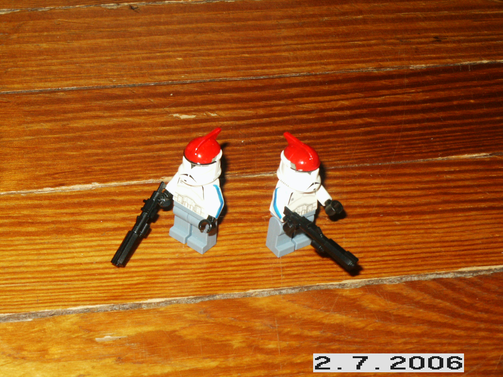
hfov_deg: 19.3
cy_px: 188
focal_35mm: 102
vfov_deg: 14.5
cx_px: 252
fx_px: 1482
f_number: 8
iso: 200
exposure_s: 1/90
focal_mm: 20.73
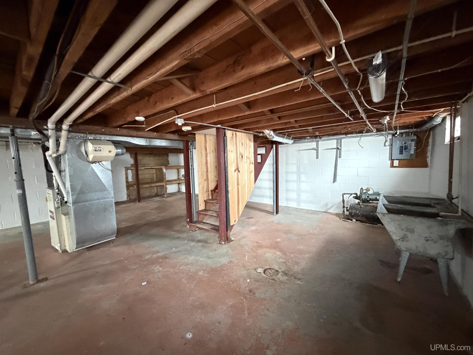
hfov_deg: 102.1
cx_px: 236
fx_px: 191
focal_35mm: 14
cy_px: 178
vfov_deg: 85.7
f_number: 2.2
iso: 1250
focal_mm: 2.22
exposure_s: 1/54
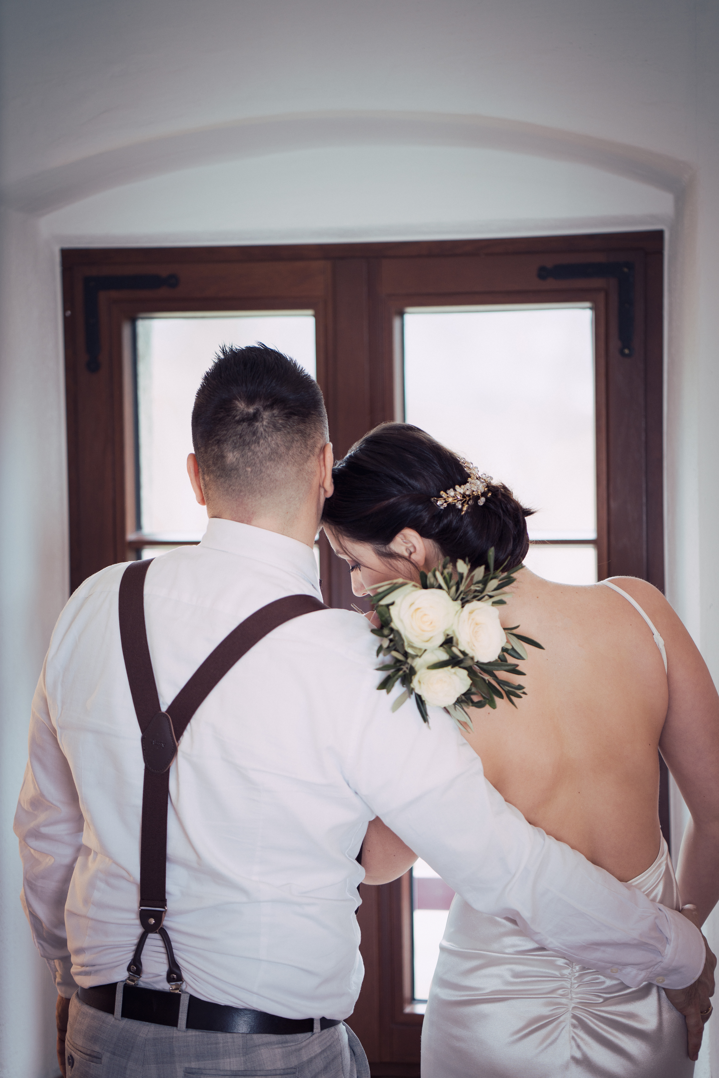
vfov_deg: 23.9
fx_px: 2546
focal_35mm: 85
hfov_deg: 16.1
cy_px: 539
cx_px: 360
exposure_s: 1/60
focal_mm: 85
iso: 100
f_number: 1.8
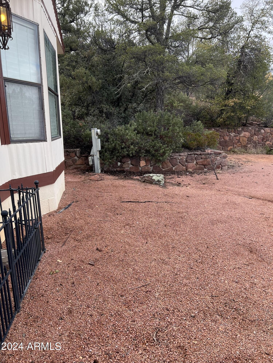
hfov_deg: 53.1
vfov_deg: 67.3
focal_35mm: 26
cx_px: 136
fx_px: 273
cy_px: 182
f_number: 1.5
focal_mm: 5.7
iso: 50
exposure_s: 1/458
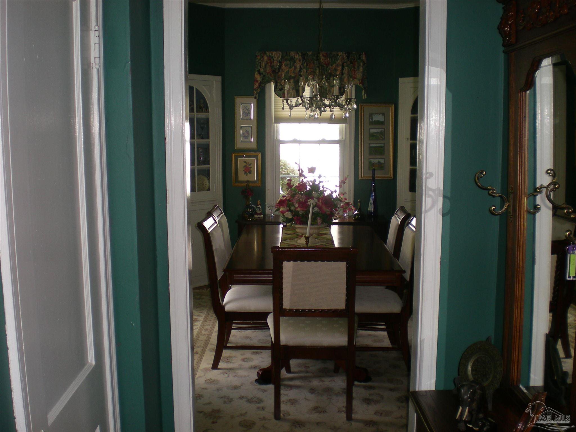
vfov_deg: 37.7
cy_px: 216
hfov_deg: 49.0
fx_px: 632
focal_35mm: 38
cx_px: 288
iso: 54
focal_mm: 6.3
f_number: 3.1
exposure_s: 1/30
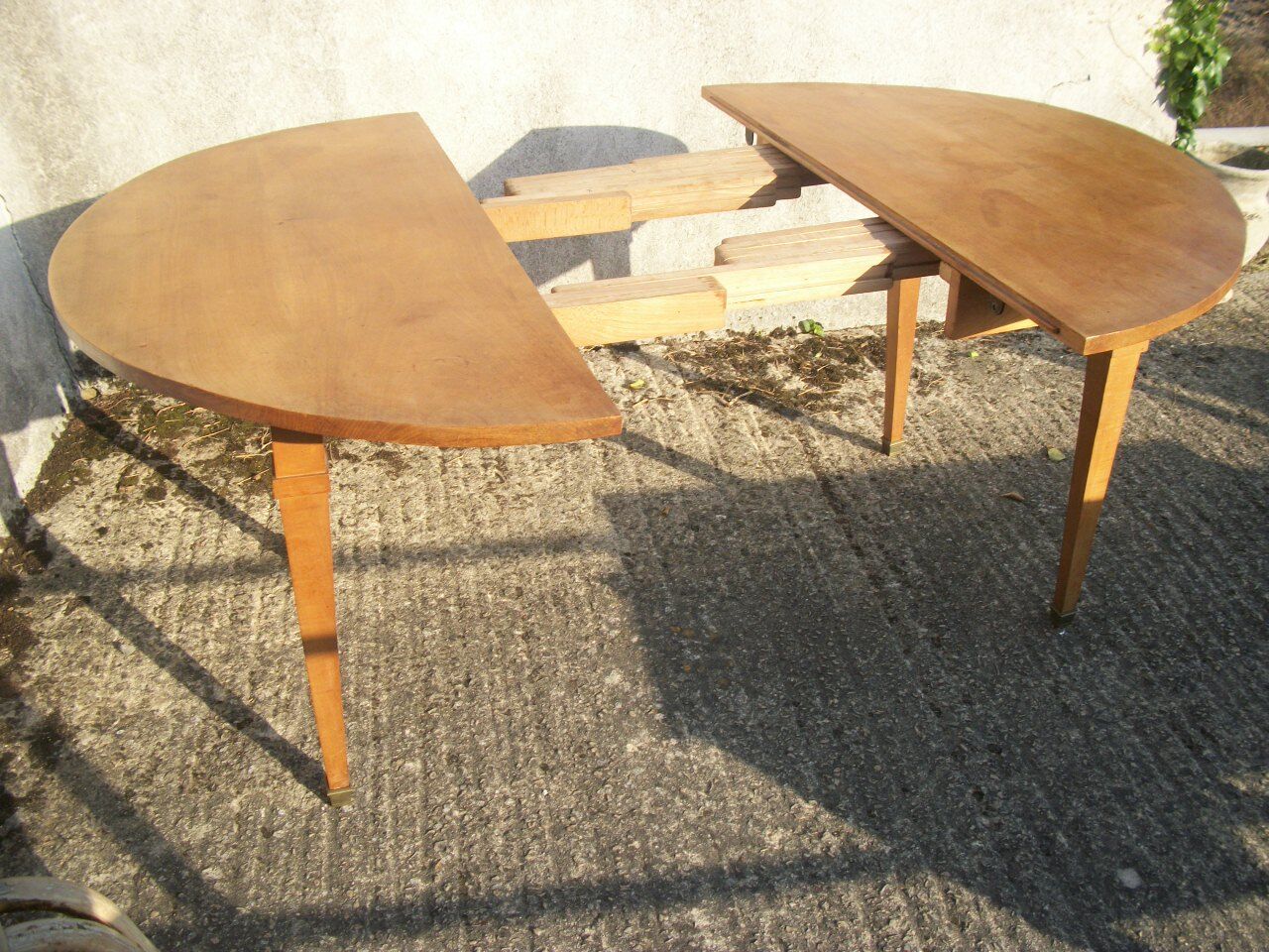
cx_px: 634
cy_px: 476
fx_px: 1173
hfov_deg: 56.8
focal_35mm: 32
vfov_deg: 44.2
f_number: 8.8
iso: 80
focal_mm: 5.7
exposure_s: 1/80
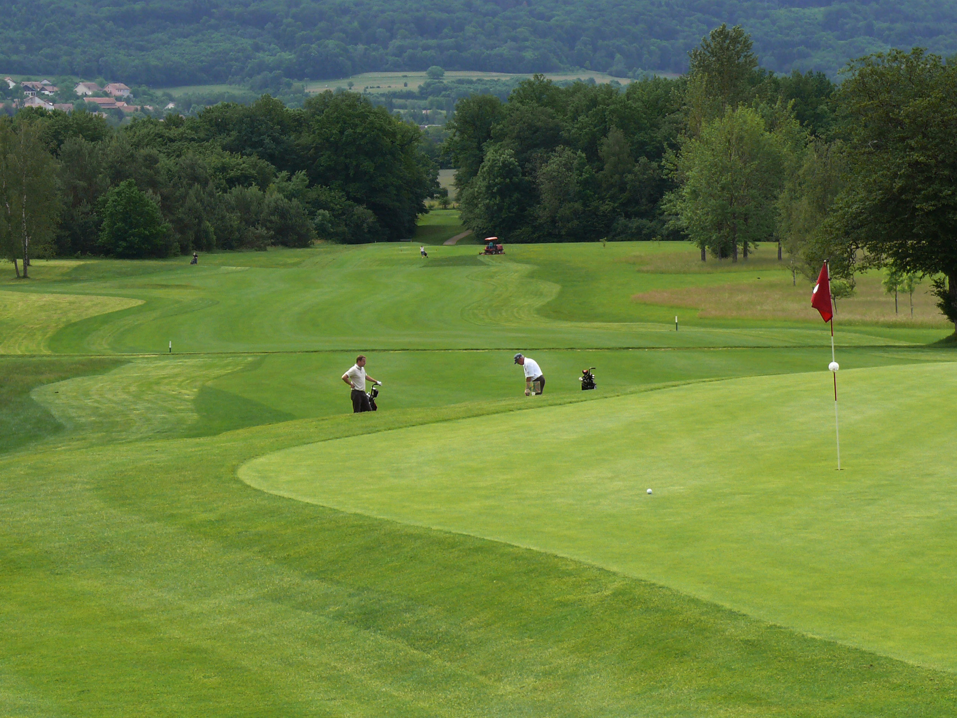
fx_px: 3152
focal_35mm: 114
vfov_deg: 13.0
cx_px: 478
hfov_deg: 17.3
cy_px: 359
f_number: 5.6
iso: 100
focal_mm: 16.8
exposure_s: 1/200
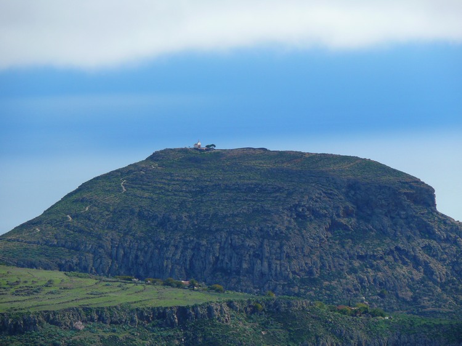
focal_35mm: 280
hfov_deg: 7.1
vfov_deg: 5.3
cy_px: 173
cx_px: 231
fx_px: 3736
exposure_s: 1/250
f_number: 4.5
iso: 100
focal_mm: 59.2
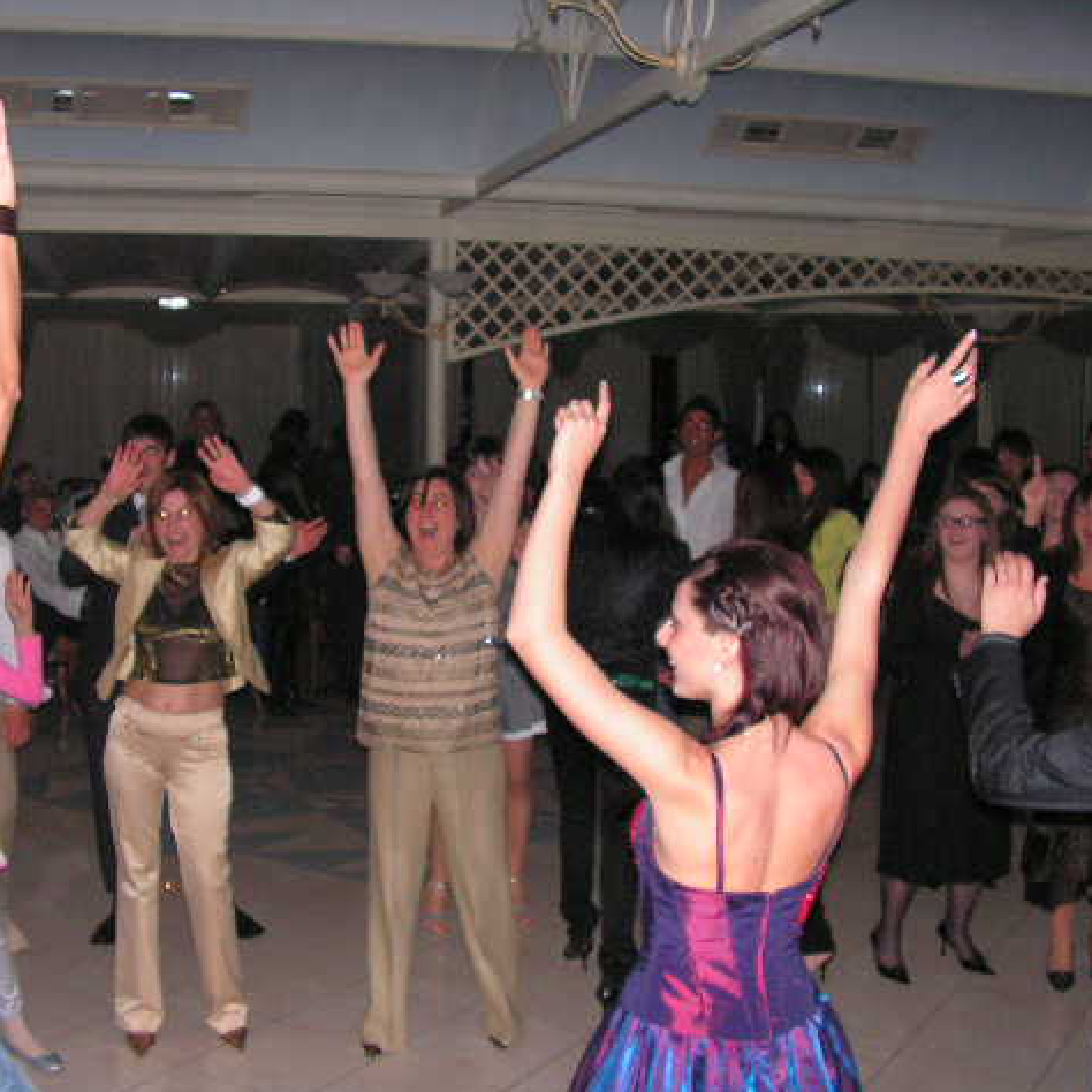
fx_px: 1535
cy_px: 551
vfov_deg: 39.2
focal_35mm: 43
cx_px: 511
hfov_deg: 39.2
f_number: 3.2
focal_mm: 6
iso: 200
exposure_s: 1/40
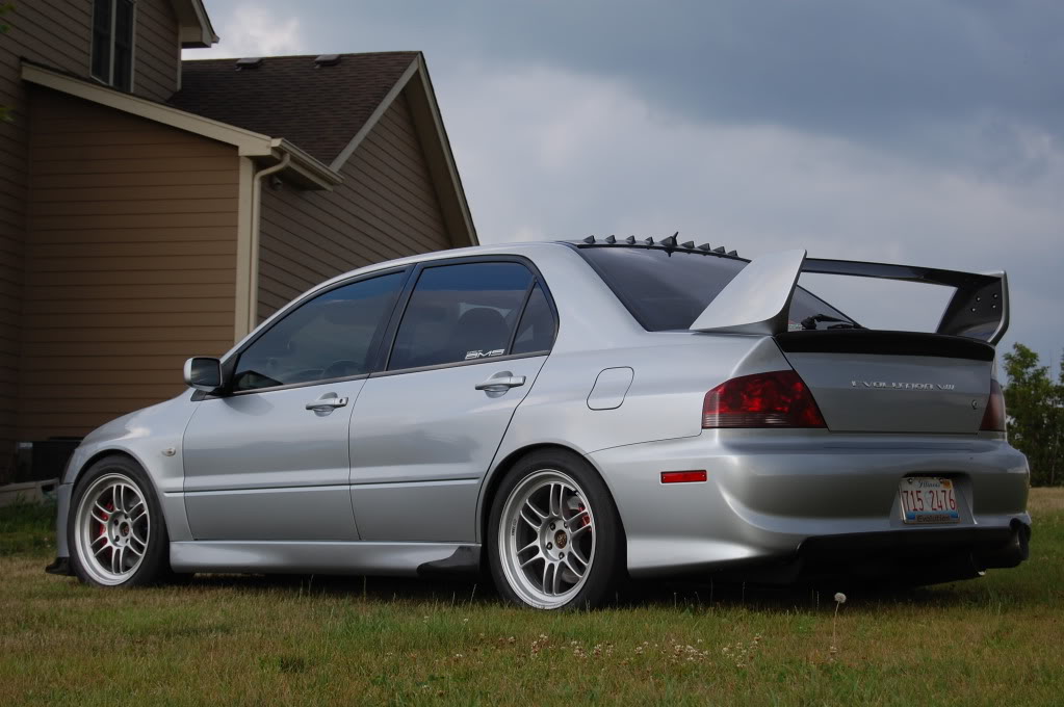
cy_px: 354
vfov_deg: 18.1
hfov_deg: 27.0
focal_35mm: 75
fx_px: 2214
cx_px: 532
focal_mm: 50
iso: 200
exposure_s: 1/200
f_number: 7.1
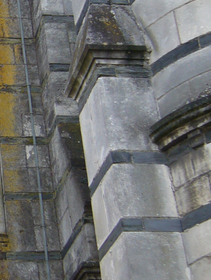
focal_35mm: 102
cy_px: 126
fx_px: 829
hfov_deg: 13.6
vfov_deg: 19.3
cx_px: -109
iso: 80
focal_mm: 5.8
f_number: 2.8
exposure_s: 1/200
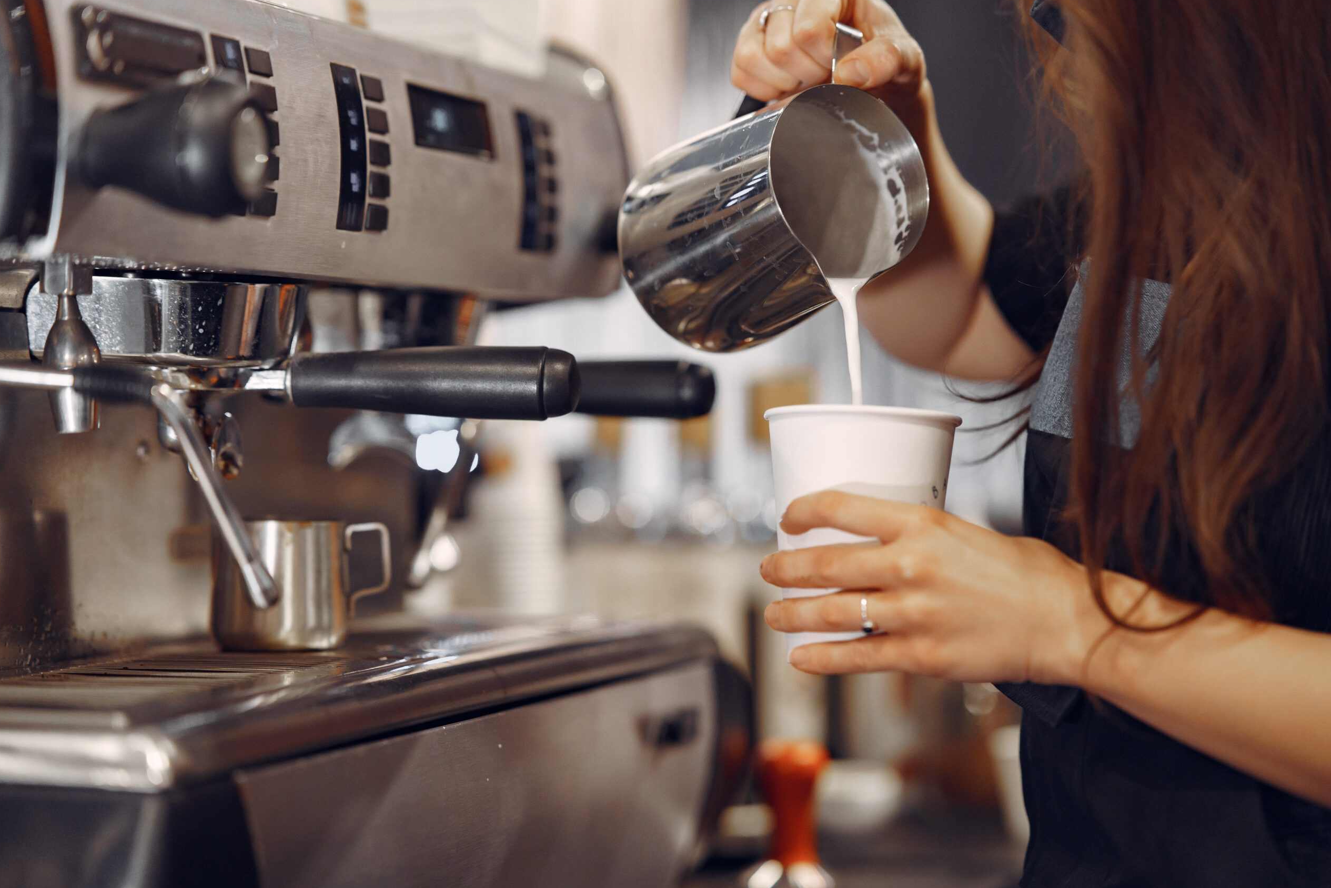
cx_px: 666
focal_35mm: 86
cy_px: 441
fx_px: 3180
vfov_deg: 15.9
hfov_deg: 23.6
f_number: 2
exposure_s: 1/250
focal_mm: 85
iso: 1250
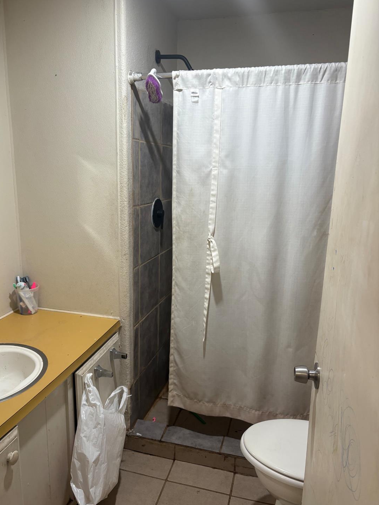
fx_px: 394
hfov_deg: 51.4
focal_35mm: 27
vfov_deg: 65.3
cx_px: 183
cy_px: 254
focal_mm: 5.96
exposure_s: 1/60
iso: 125
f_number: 1.6
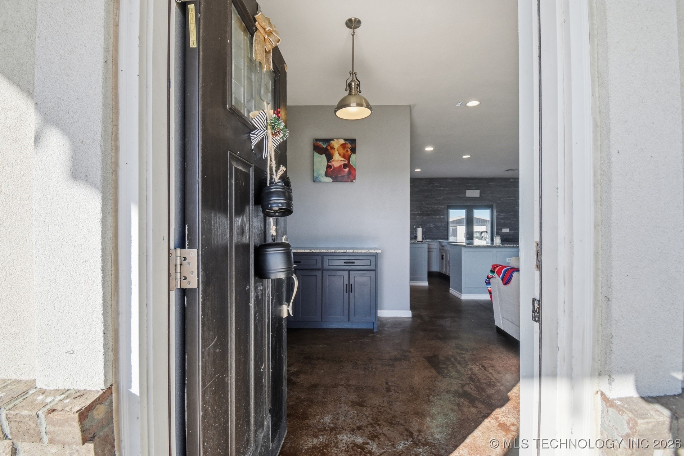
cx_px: 342
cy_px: 228
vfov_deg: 77.3
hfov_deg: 100.4
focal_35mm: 15
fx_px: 285
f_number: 13
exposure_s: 1/400
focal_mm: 10
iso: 250
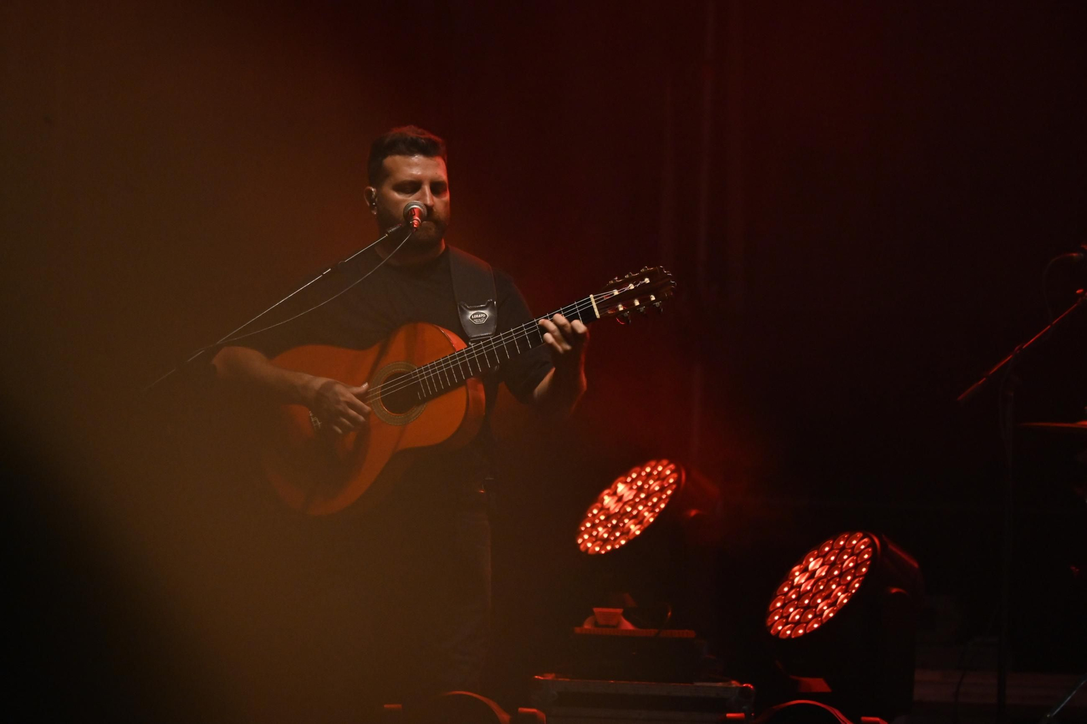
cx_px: 544
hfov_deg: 5.5
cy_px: 362
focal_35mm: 375
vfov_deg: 3.7
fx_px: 11320
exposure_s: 1/200
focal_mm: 250
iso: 3200
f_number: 6.3
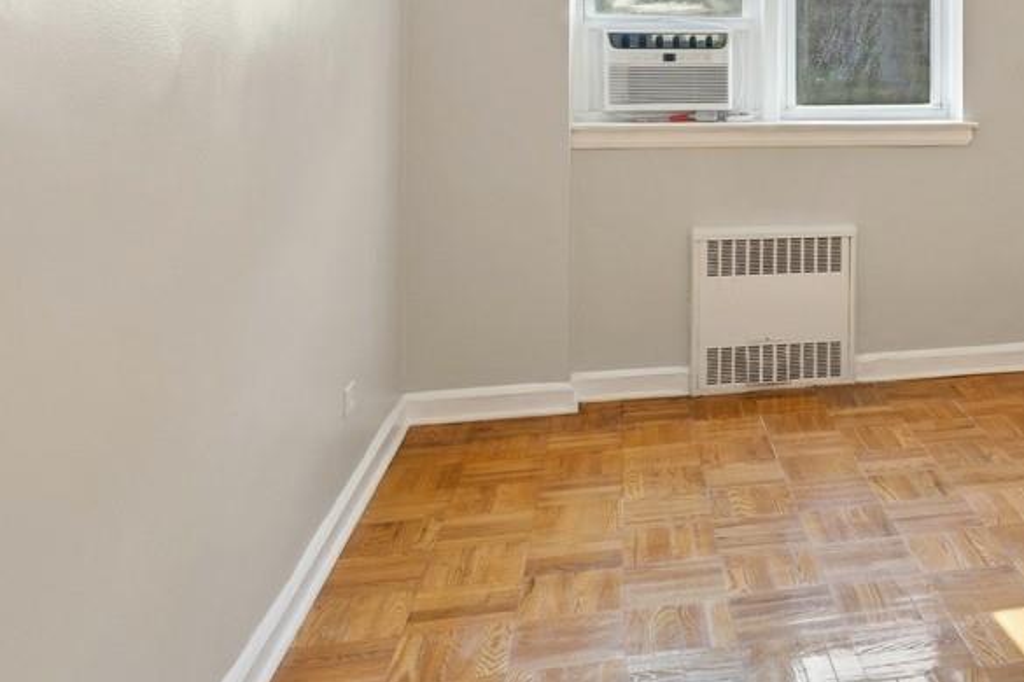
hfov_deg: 41.5
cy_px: 89
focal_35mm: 42
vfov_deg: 30.5
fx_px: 1205
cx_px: 966
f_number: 8
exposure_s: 1/200
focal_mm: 15.5
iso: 400
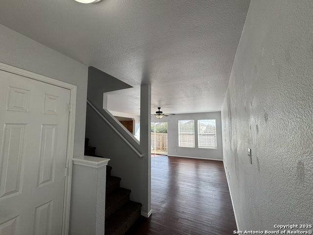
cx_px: 156
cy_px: 118
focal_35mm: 14
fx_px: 127
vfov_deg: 85.7
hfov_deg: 102.1
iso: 40
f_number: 2.2
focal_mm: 2.22
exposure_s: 1/238
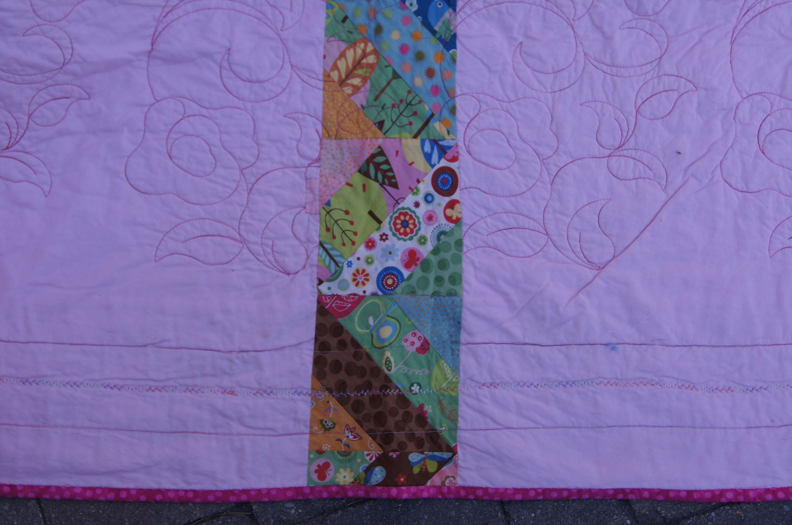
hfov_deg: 37.9
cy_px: 262
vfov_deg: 25.7
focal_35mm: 52
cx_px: 396
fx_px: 1153
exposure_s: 1/125
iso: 100
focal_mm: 35
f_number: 6.3
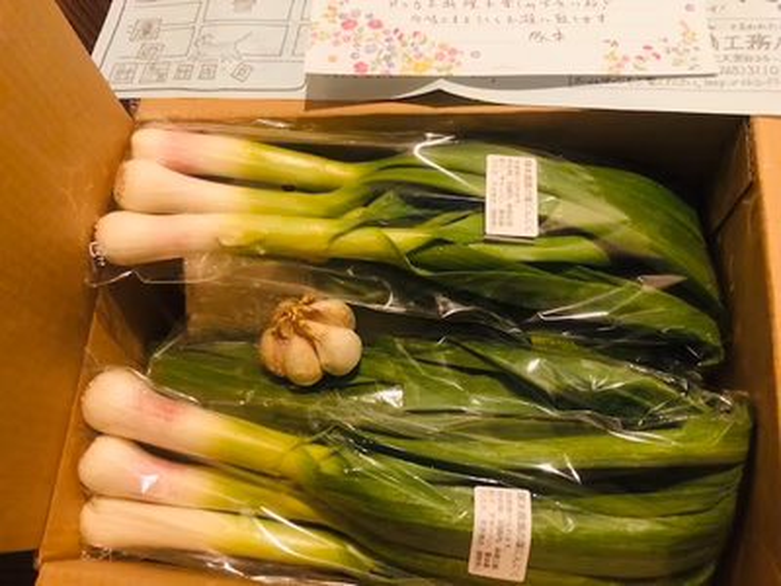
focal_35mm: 28
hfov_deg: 63.4
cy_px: 293
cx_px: 390
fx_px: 632
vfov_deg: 49.7
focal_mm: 4
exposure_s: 1/5
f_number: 1.8
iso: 80
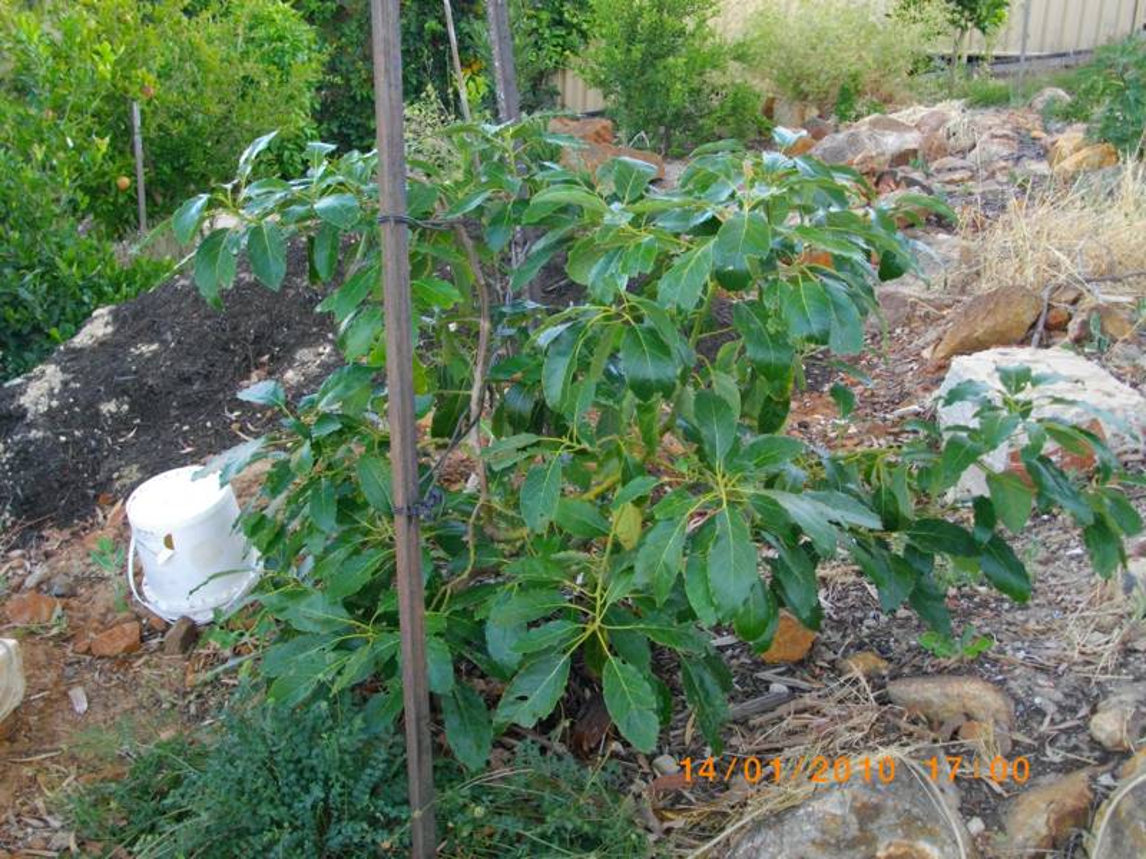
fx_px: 1324
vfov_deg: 36.0
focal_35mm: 40
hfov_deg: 46.8
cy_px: 430
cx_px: 573
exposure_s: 1/60
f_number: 3.2
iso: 200
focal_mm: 7.1
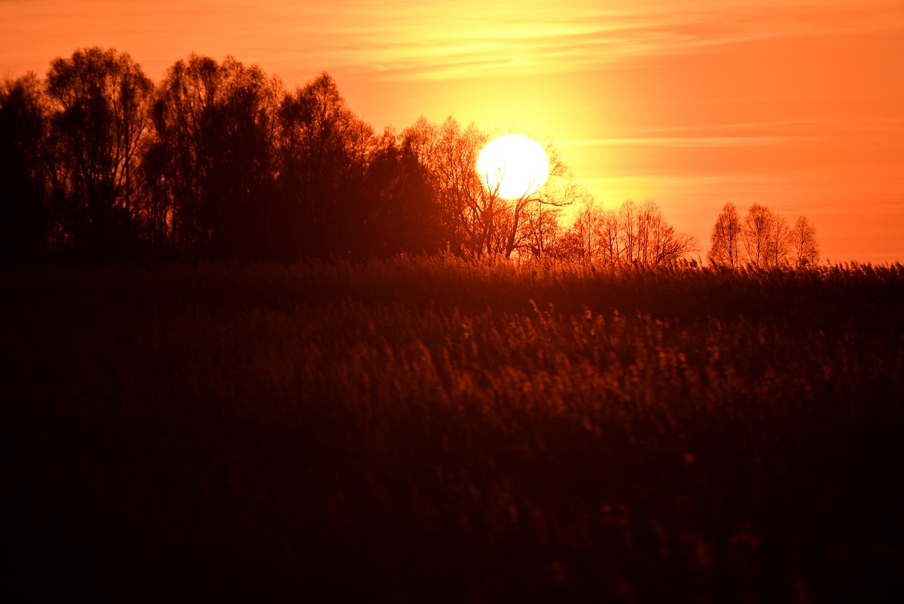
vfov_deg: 4.6
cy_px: 302
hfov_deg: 6.9
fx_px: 7536
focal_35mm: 300
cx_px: 452
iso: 100
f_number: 5.6
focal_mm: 300
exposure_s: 1/1000
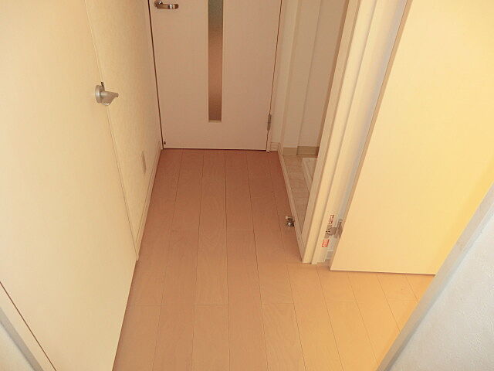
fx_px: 343
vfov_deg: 56.8
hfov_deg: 71.6
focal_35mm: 24
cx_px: 247
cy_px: 186
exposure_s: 1/60
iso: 100
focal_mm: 4.3
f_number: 3.2
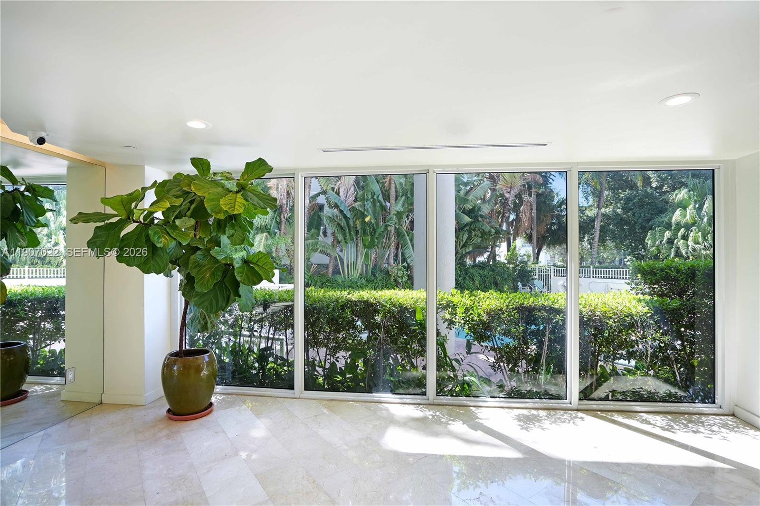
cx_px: 380
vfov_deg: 73.7
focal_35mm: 16
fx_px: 338
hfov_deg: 96.7
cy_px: 253
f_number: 4
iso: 800
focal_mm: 16
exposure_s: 1/250
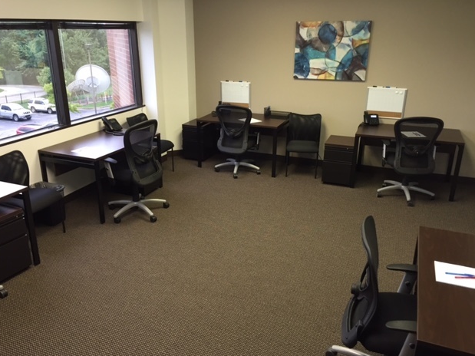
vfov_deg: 46.8
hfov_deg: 60.0
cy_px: 183
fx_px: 412
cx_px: 234
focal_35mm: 30
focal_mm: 4.15
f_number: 2.2
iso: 100
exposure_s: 1/30
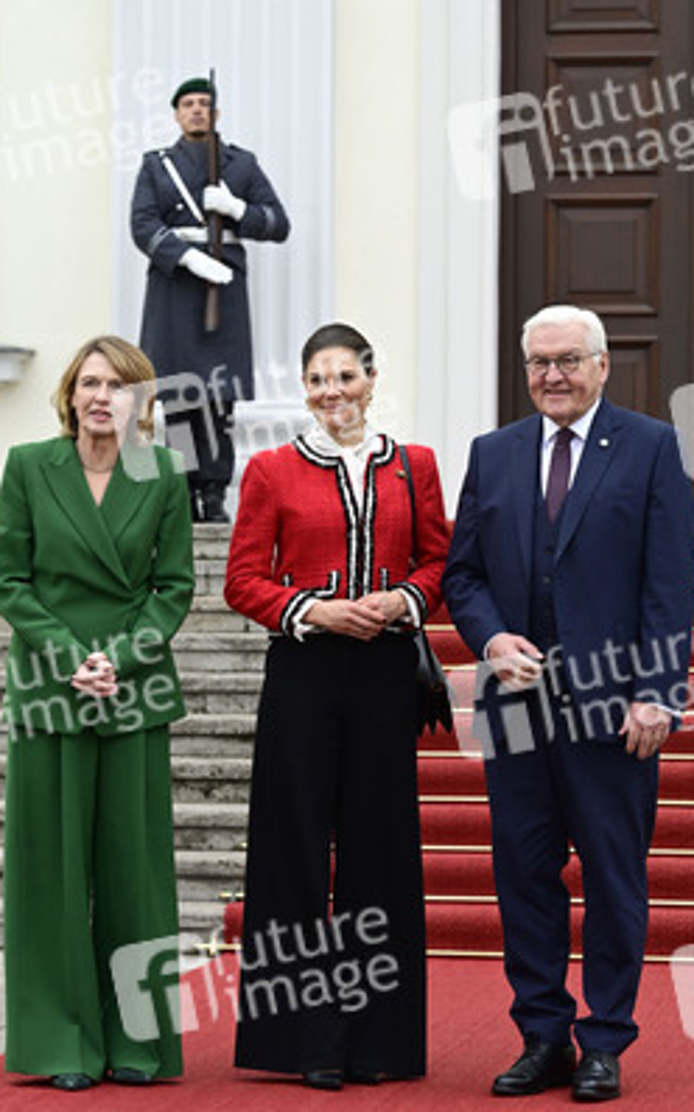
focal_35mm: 123
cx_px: 336
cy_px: 555
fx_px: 3724
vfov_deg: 17.0
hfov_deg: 10.6
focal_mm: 120
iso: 1600
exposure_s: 1/250
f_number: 6.3
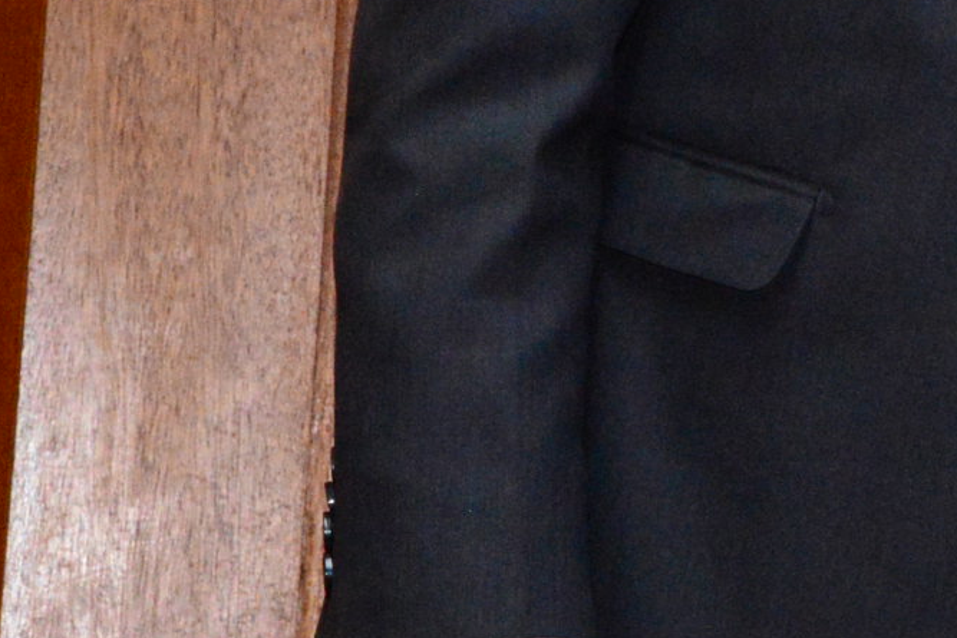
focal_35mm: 248
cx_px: 2138
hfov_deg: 7.8
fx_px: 6594
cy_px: -348
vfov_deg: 5.5
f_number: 8
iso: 6400
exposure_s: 1/60
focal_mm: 55
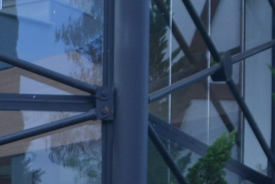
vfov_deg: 6.2
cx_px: -173
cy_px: 398
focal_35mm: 214
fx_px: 1636
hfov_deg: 9.3
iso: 400
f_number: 3.5
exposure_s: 1/1600
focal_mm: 24
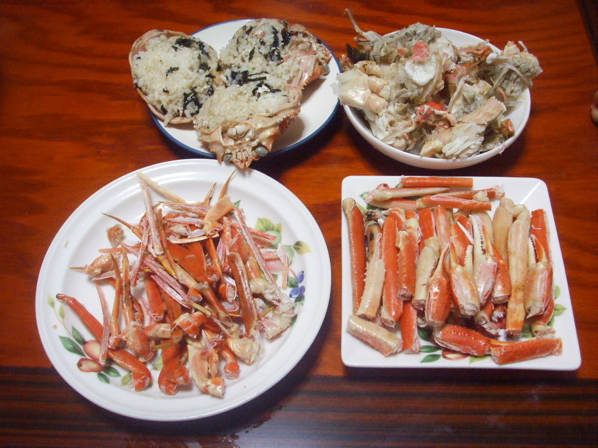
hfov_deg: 47.9
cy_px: 224
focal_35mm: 39
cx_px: 299
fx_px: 674
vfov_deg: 36.8
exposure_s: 1/8
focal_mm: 6.6
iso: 150
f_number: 3.5
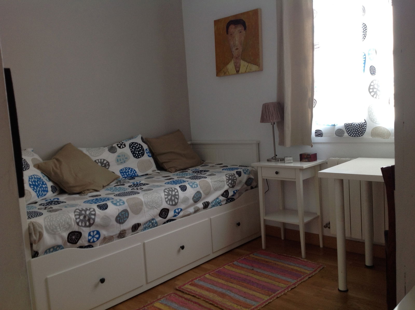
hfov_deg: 52.7
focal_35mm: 35
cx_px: 208
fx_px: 419
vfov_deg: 40.6
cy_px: 155
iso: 80
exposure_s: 1/15
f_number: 2.4
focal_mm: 4.28
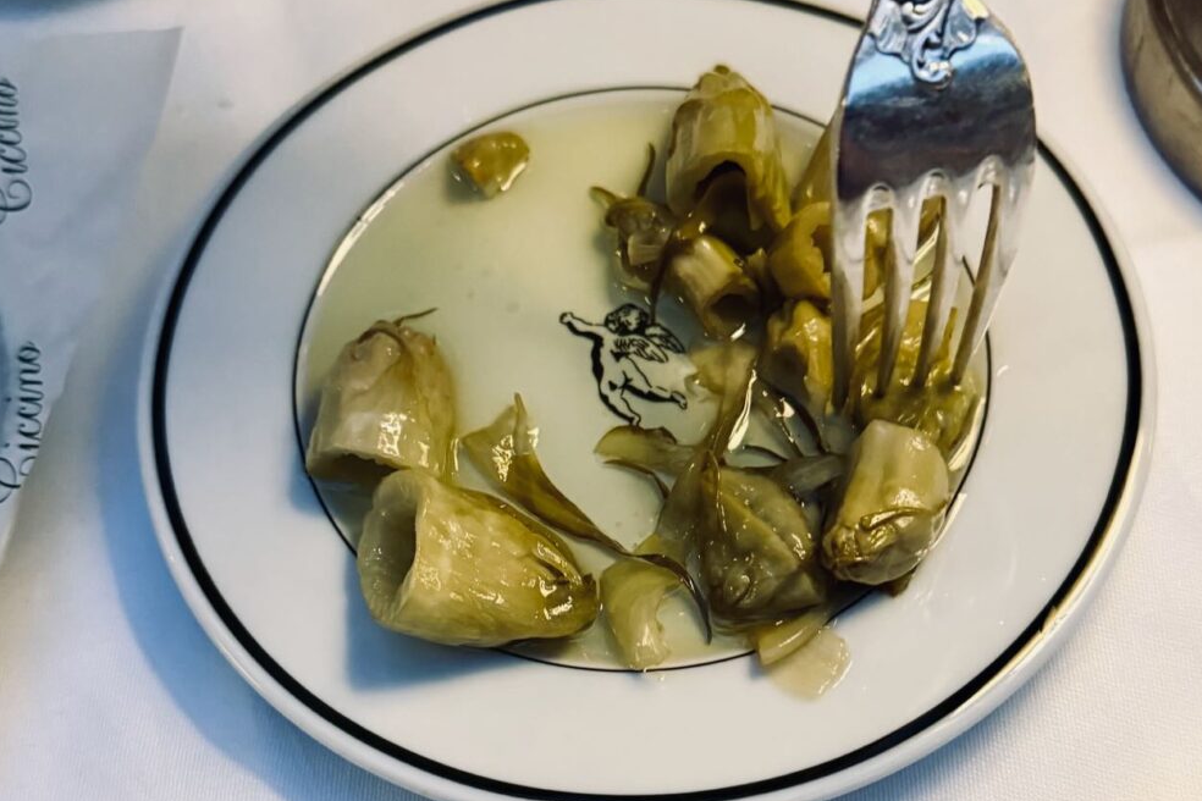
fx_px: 868
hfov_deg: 69.4
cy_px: 424
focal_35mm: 26
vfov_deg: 49.5
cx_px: 586
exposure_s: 1/60
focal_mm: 6.76
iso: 800
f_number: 1.78
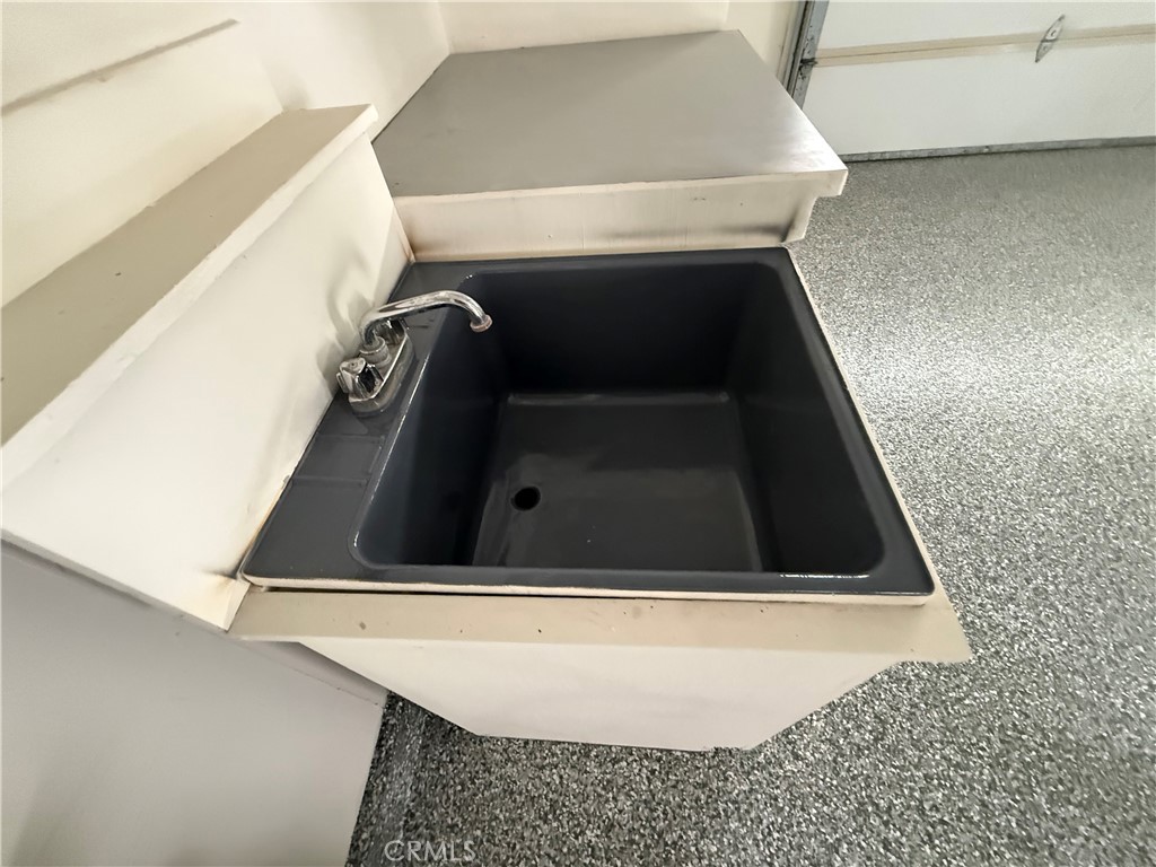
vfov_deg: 85.7
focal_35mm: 14
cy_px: 434
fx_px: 468
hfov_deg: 102.1
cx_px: 578
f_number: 2.2
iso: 1250
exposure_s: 1/60
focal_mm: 2.22
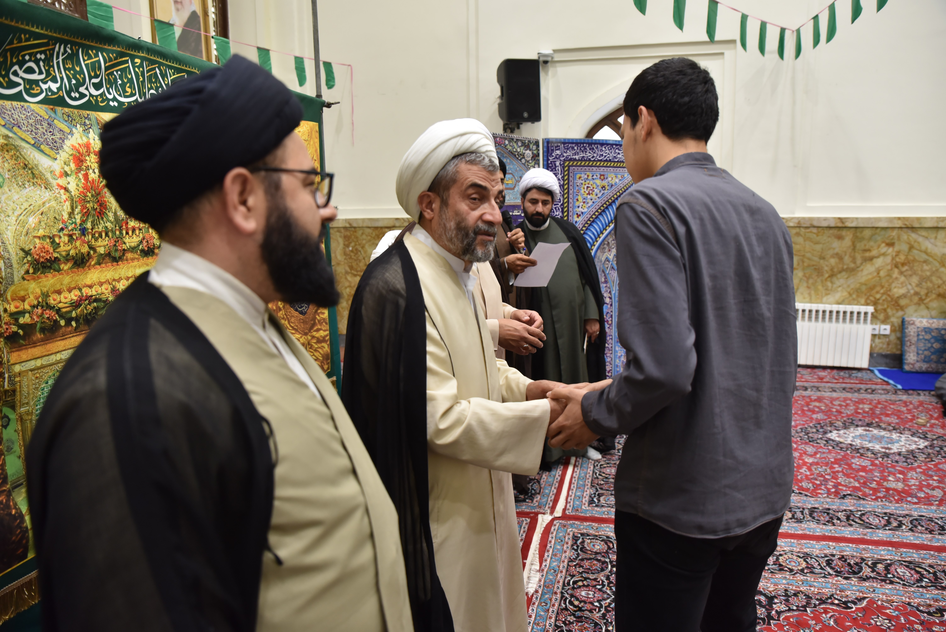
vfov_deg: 53.2
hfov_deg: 73.7
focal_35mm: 24
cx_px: 473
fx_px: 631
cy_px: 316
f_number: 2.8
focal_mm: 24
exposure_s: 1/320
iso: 1000
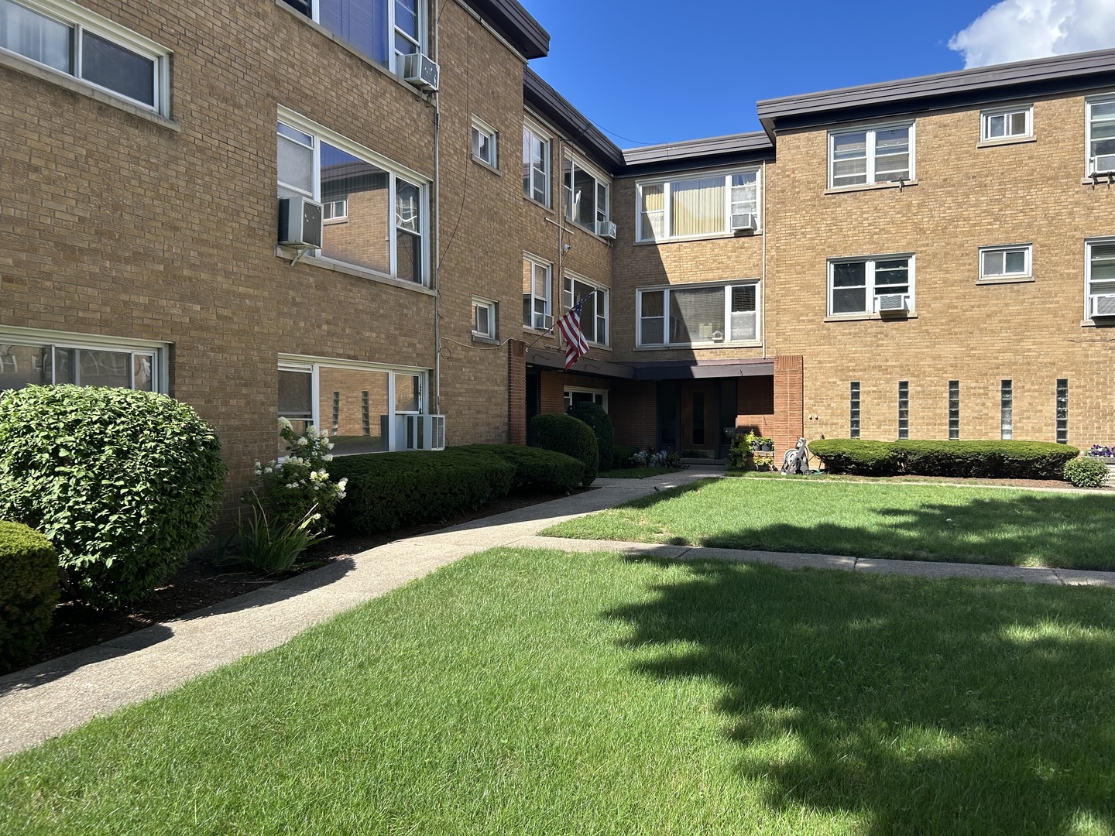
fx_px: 837
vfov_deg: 53.1
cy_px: 418
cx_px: 558
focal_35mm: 26
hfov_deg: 67.3
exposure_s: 1/2165
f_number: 1.5
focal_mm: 5.7
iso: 50
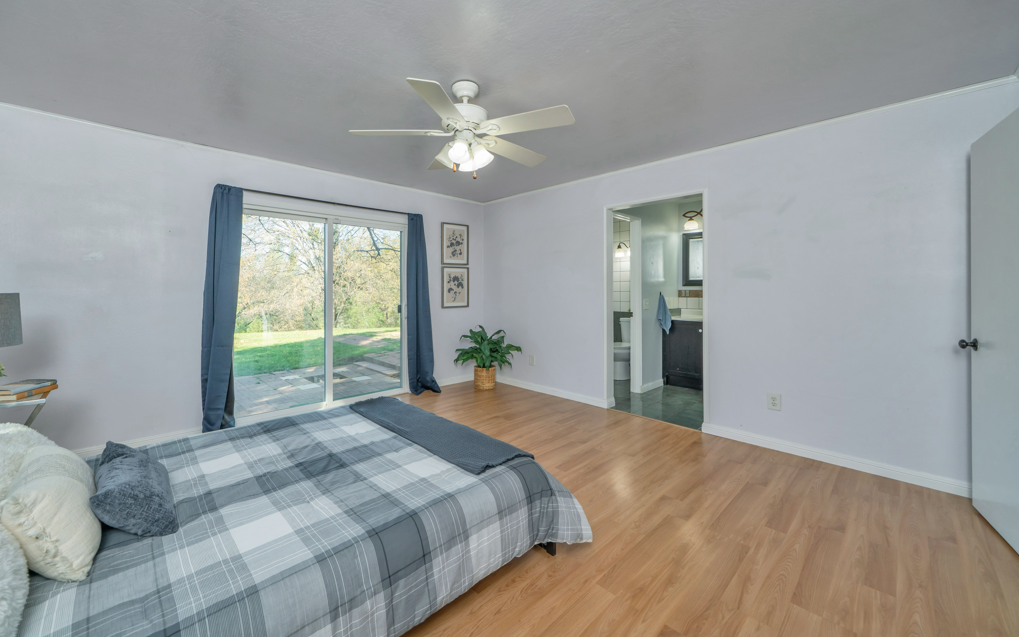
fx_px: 389
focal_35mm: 14
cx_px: 498
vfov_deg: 78.3
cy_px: 282
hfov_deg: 105.3
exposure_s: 1/100
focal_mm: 13
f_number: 6.3
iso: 320
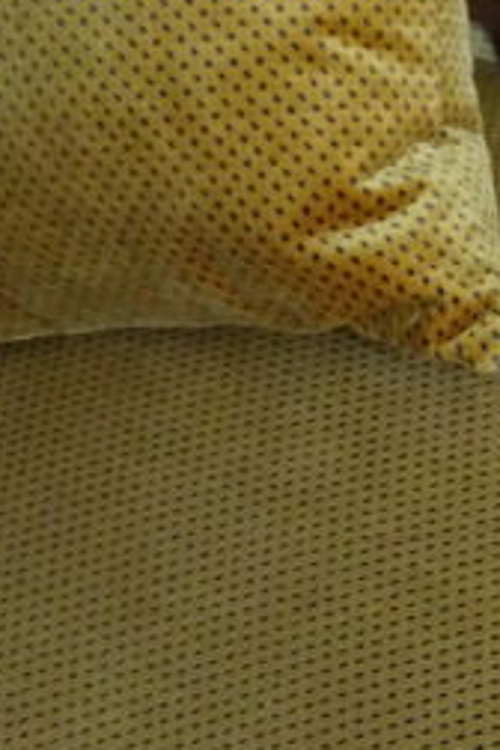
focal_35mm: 128
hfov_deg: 9.9
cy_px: 586
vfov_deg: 15.9
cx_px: 1027
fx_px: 2666
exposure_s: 1/40
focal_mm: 5.26
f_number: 4
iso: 400
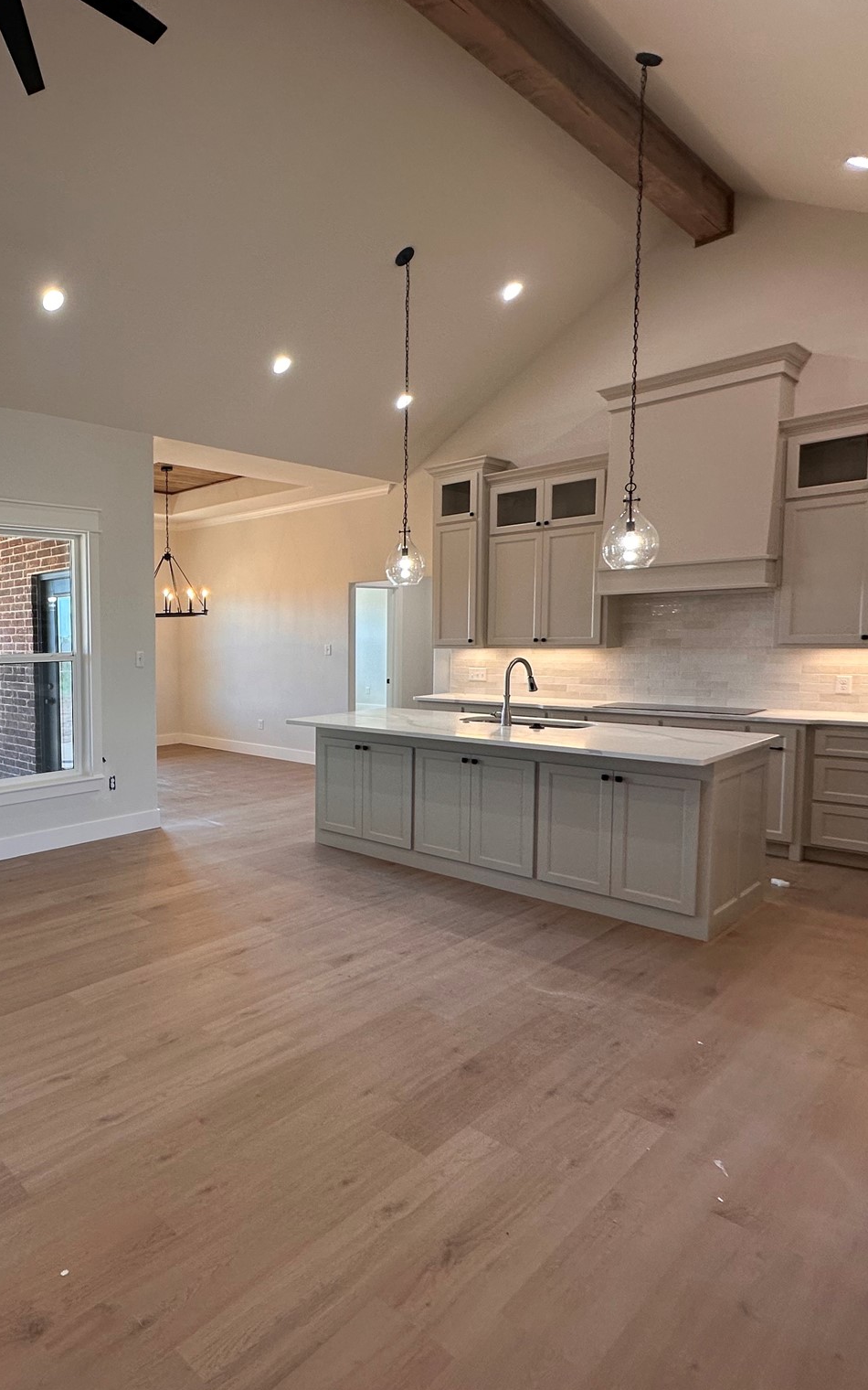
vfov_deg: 85.1
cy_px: 690
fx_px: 757
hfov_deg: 52.2
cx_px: 79
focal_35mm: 20
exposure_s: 1/120
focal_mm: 2.22
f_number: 2.2
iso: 80
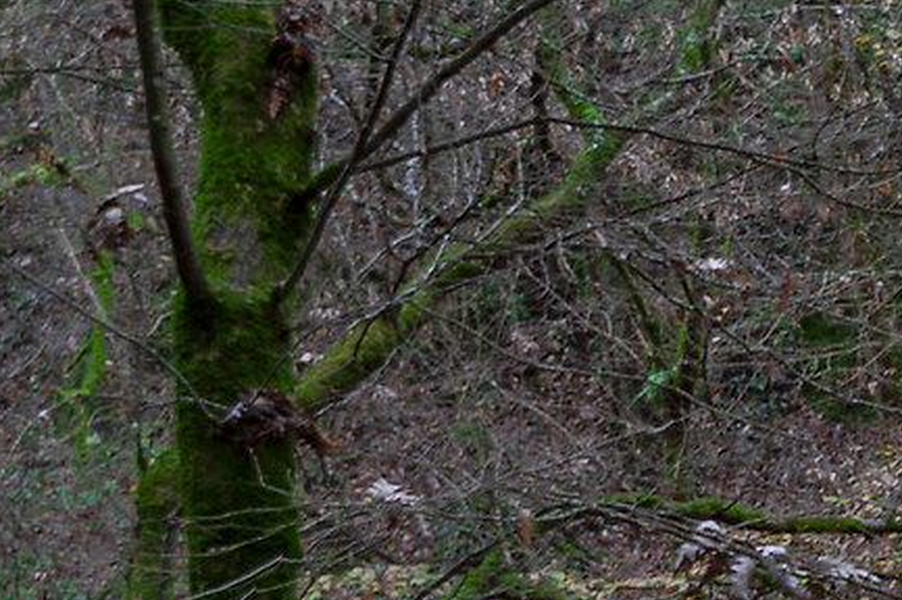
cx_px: 1908
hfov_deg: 9.7
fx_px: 4857
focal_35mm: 194
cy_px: 1093
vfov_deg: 6.9
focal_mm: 35
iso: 500
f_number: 5.6
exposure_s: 1/15
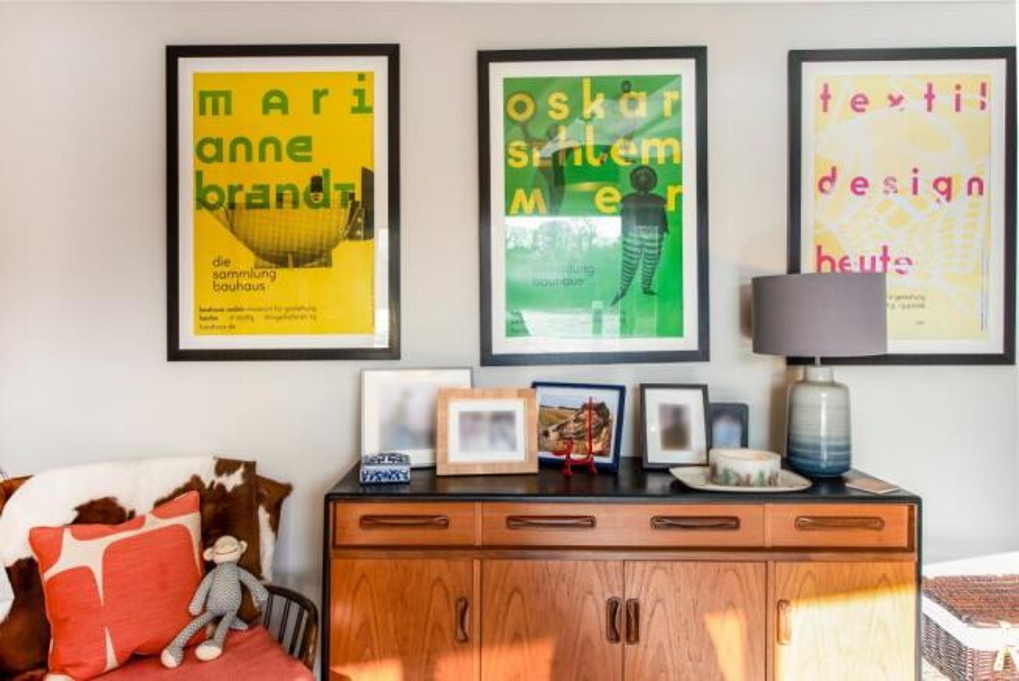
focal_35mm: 23
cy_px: 340
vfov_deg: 55.2
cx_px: 510
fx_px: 651
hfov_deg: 76.1
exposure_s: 1/80
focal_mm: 23
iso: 320
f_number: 9
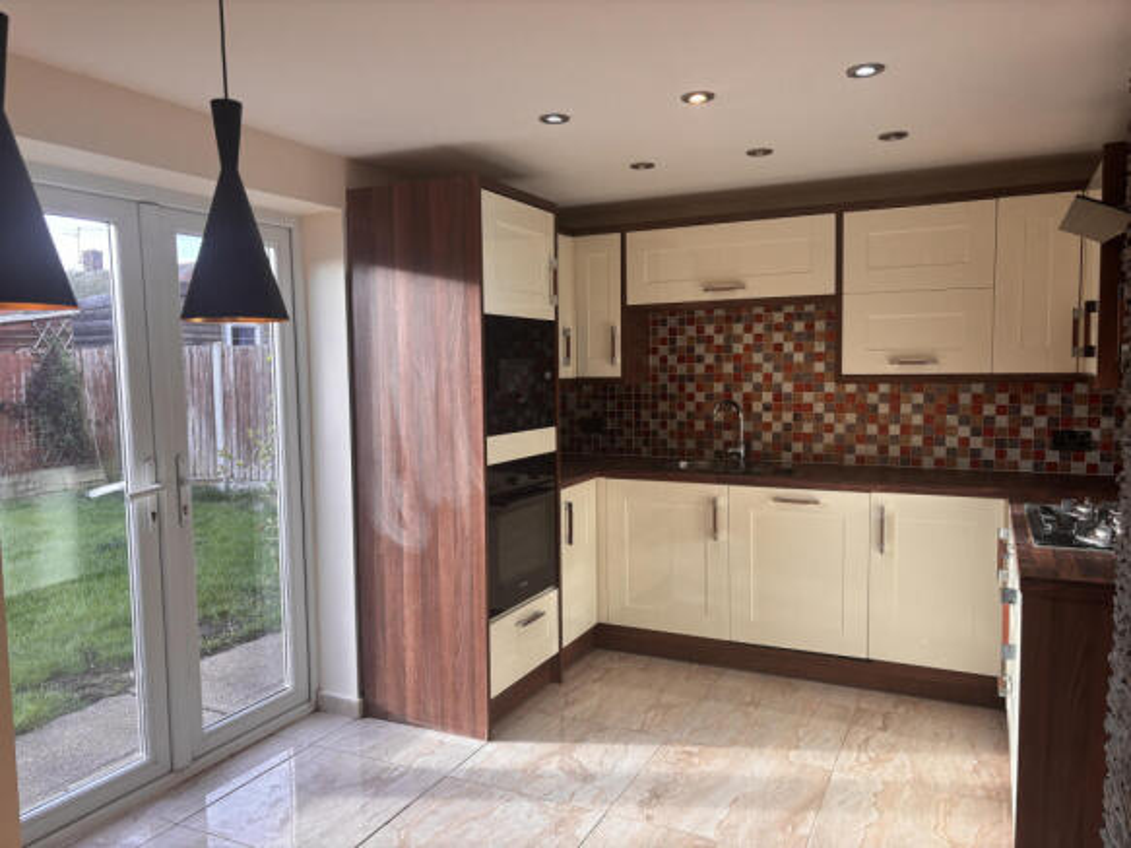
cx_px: 566
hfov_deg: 67.3
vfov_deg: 53.0
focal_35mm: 26
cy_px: 424
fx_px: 849
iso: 50
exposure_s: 1/100
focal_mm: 5.96
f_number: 1.6
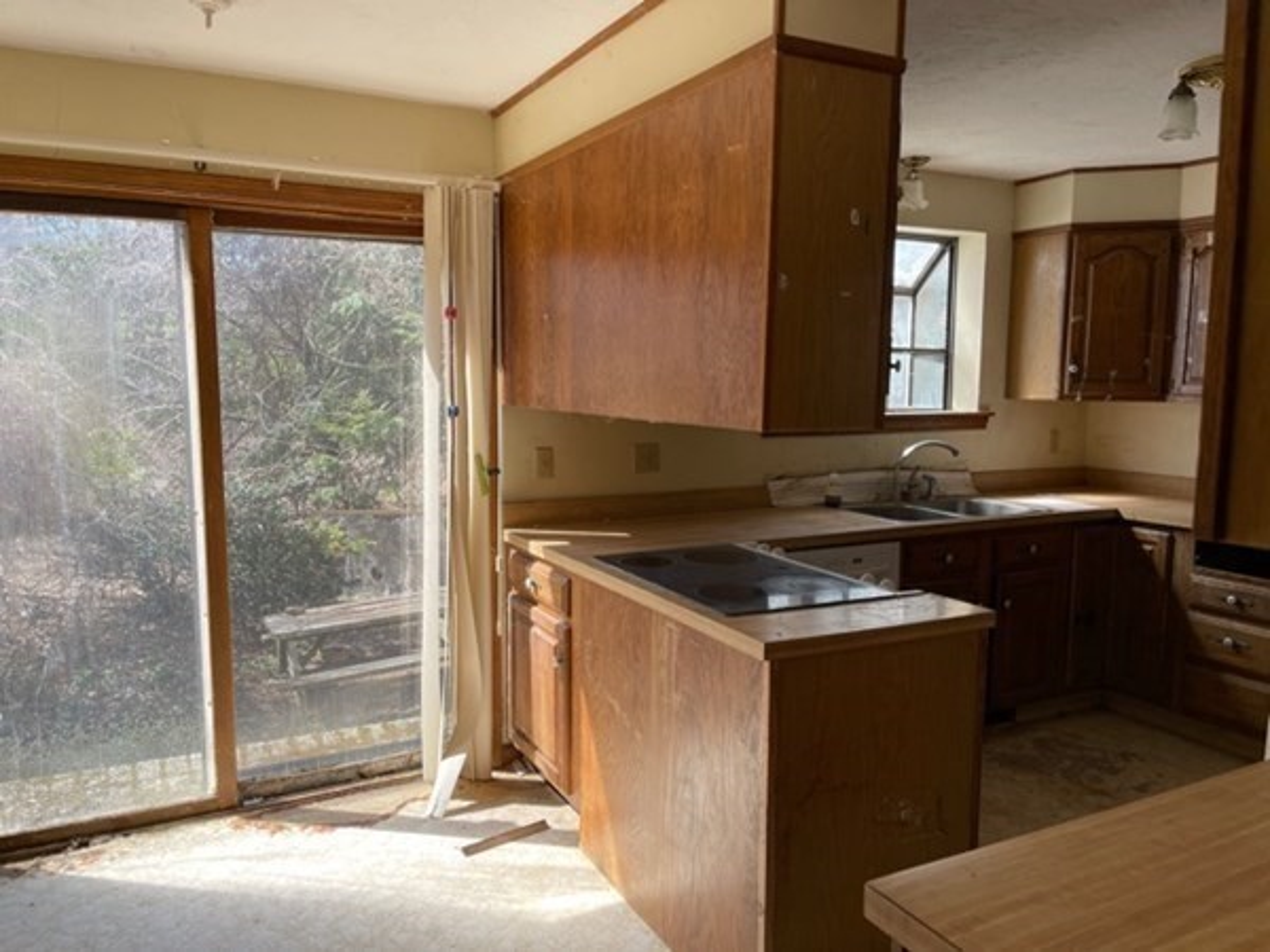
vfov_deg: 53.1
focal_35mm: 26
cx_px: 635
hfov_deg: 67.3
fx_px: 954
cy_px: 476
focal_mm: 5.1
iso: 32
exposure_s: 1/505
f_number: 1.6
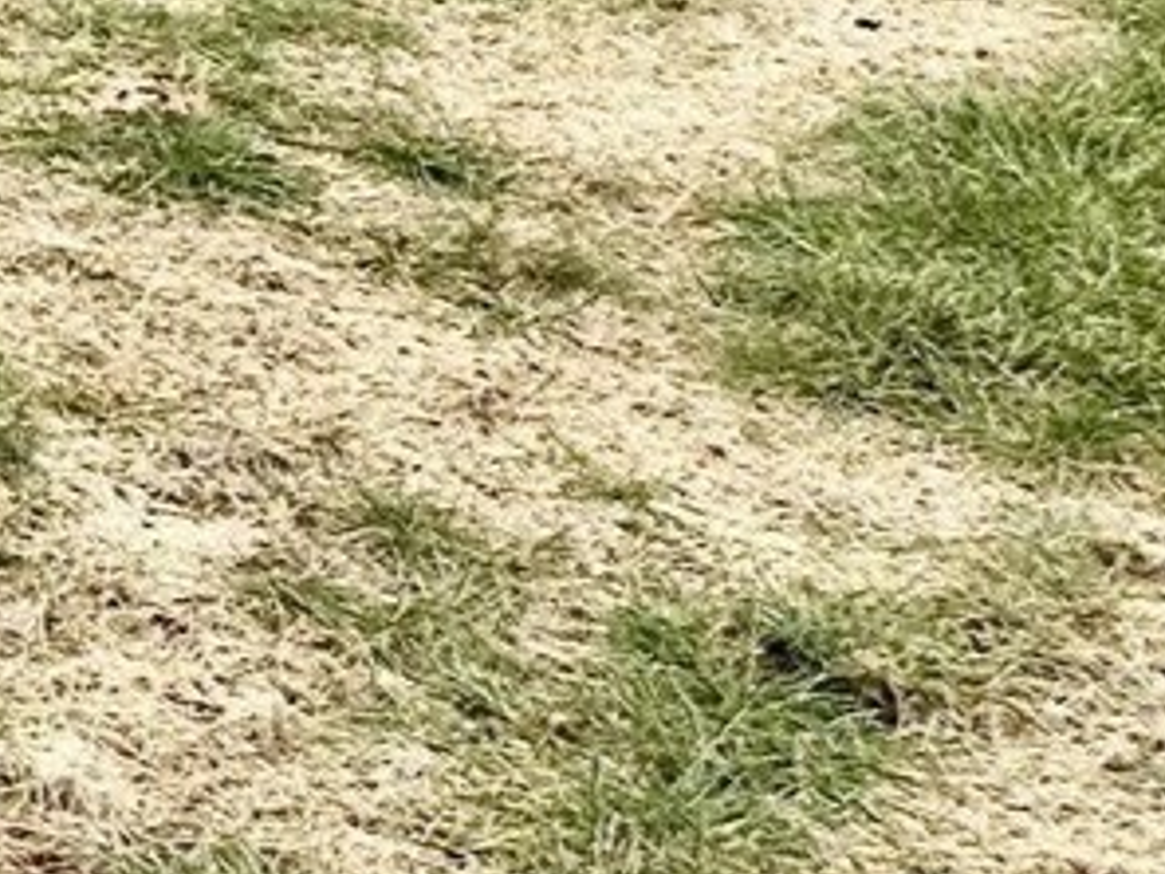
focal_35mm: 166
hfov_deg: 10.9
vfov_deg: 7.9
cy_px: -1654
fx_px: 5587
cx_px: -1153
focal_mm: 6.86
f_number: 1.78
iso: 80
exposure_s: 1/258
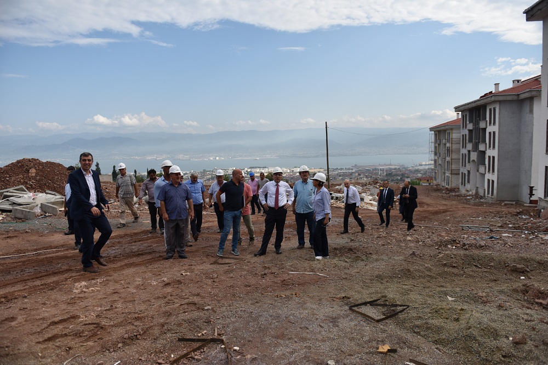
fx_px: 365
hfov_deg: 73.8
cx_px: 274
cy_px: 182
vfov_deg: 53.1
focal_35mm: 24
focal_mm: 24
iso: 400
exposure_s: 1/6400
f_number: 3.5
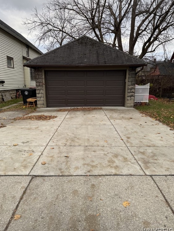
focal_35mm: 25
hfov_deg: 54.9
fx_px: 168
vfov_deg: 69.4
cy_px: 118
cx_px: 84
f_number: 1.78
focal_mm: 6.76
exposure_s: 1/192
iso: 64
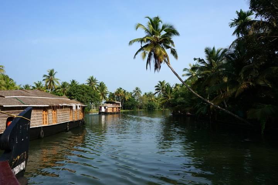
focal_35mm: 28
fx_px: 220
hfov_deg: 64.6
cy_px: 92
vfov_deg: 45.7
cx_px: 139
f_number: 13
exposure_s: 1/125
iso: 100
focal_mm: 19
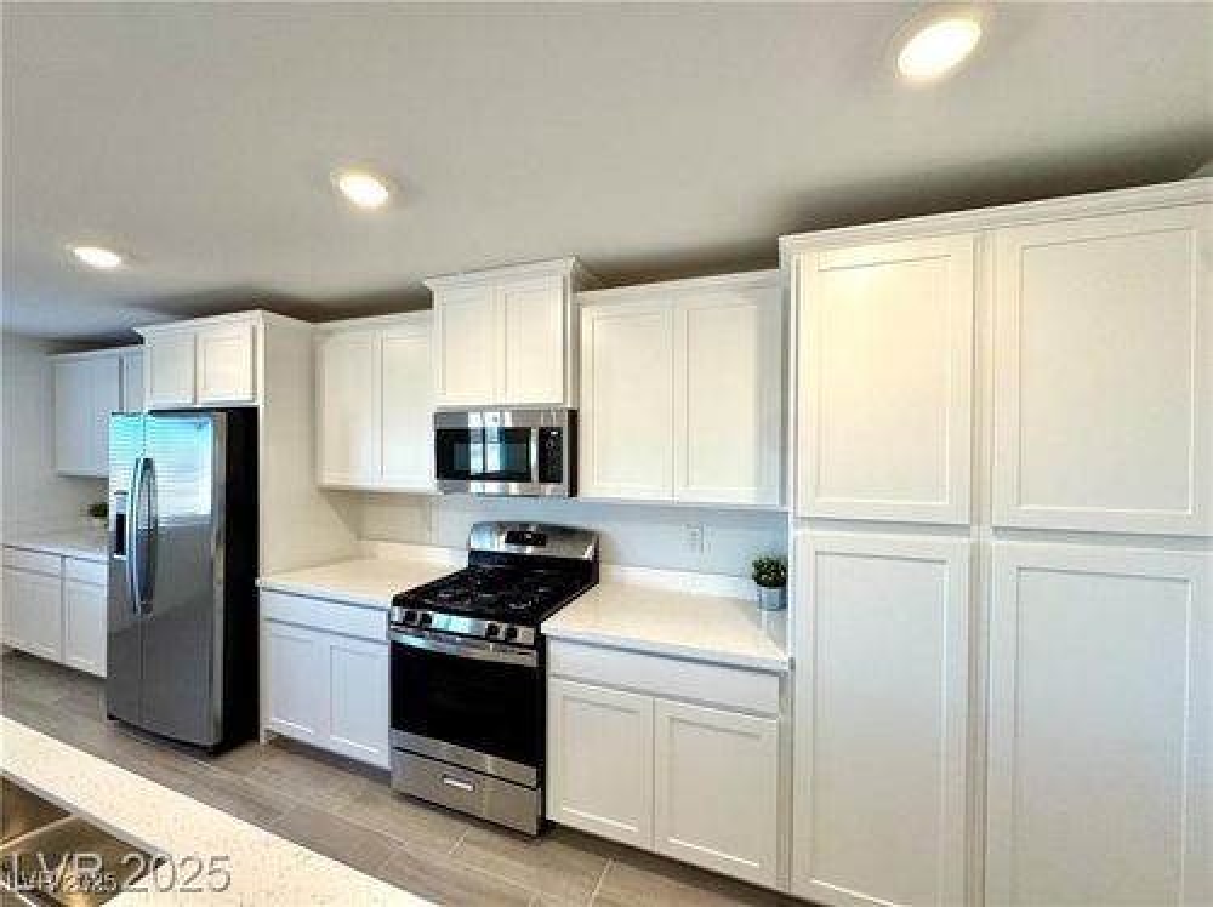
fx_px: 490
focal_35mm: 14
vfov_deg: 85.6
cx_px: 606
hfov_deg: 102.1
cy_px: 454
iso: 125
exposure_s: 1/120
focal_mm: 2.22
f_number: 2.2
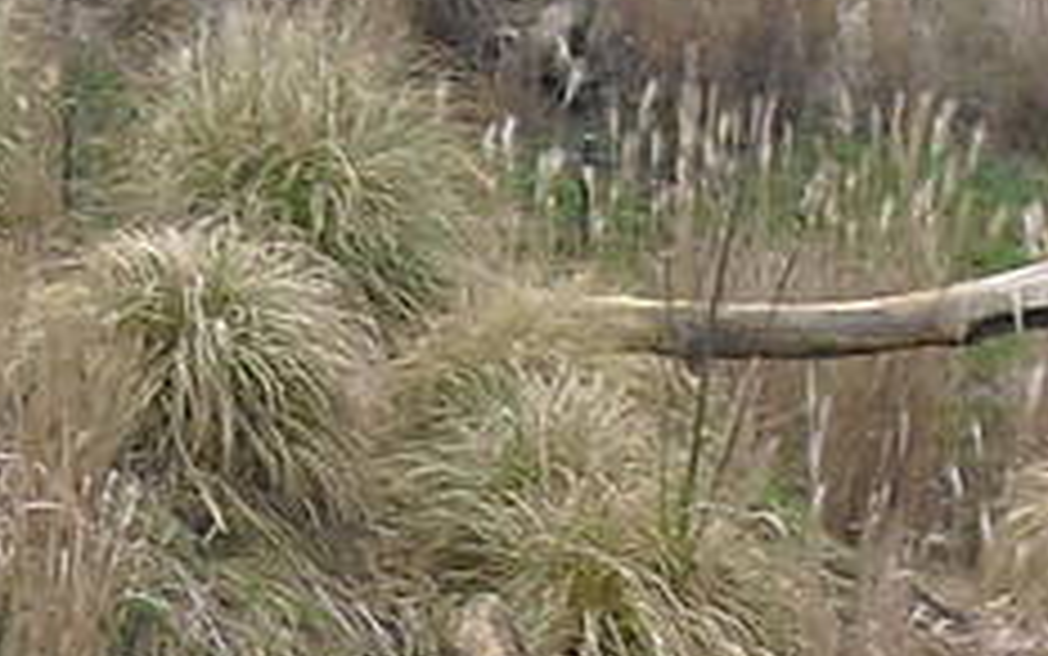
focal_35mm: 262
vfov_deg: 5.0
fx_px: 7489
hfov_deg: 7.9
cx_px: -243
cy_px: 1042
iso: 100
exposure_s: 1/100
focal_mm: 6.3
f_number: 3.1
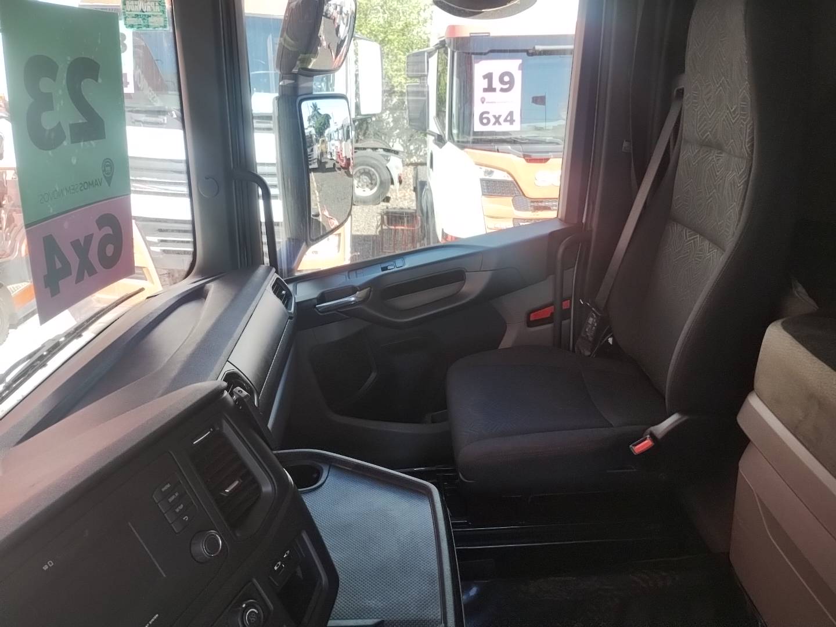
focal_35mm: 28
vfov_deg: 49.7
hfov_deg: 63.4
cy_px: 314
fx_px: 676
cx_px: 418
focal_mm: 4.27
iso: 145
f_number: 1.8
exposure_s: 1/120
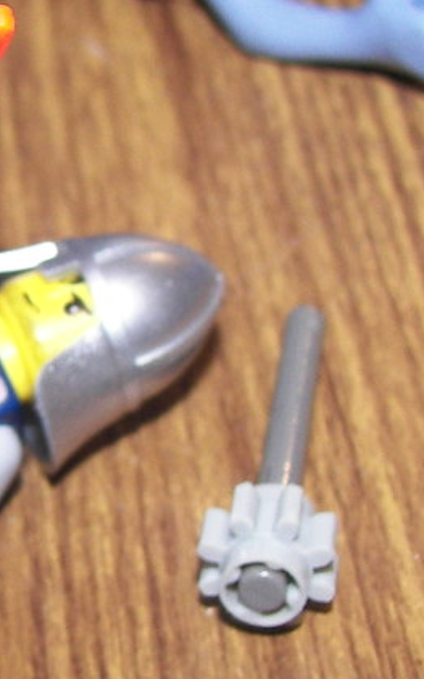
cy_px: 435
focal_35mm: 116
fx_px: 2145
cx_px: -11
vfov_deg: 17.9
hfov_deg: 11.2
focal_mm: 6
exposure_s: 1/30
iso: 100
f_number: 2.8
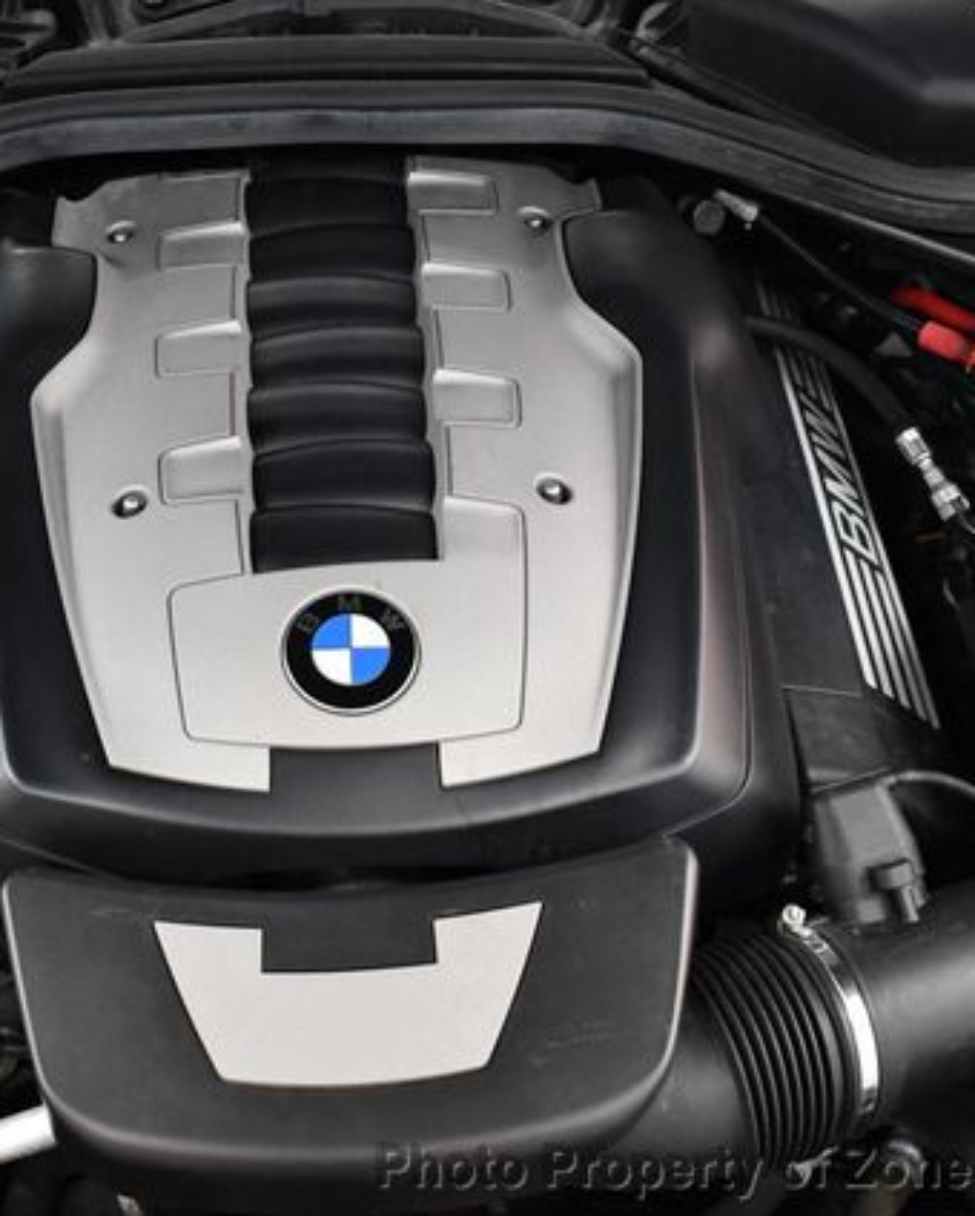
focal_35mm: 51
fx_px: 1837
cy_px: 608
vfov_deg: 36.6
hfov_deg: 29.6
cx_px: 341
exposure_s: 1/125
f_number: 3.5
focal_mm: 18
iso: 2000
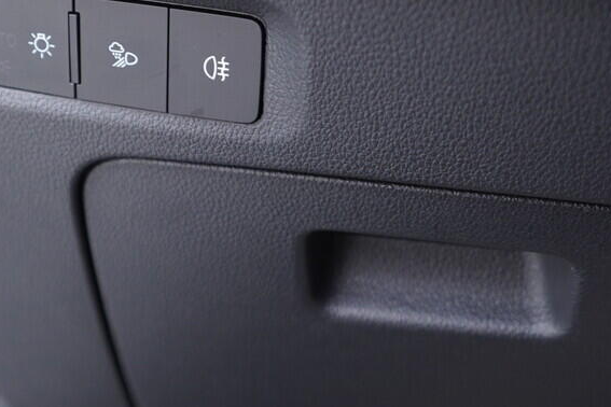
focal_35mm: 65
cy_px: 101
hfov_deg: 30.3
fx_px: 1103
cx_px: 131
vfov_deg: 20.8
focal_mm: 24
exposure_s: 1/40
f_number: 2.8
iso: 400
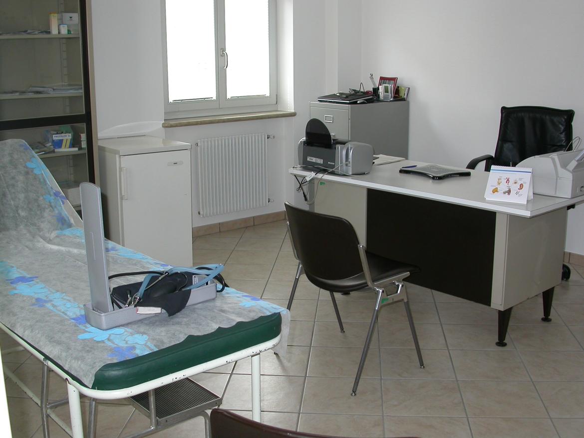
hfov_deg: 45.8
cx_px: 292
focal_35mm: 41
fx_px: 692
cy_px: 219
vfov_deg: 35.1
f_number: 3
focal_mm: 8.6
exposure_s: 1/71.6
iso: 100
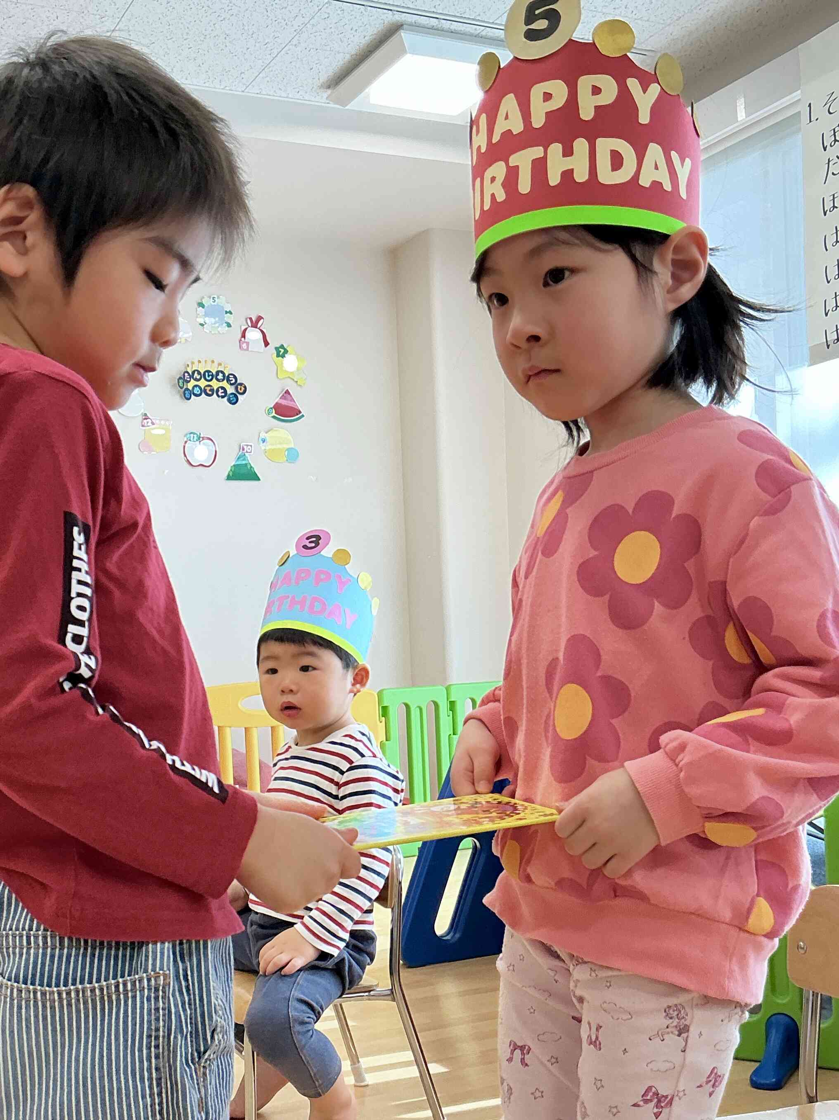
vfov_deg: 61.7
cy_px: 560
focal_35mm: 29
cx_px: 420
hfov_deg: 48.2
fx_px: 938
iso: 32
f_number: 1.8
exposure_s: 1/120
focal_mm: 3
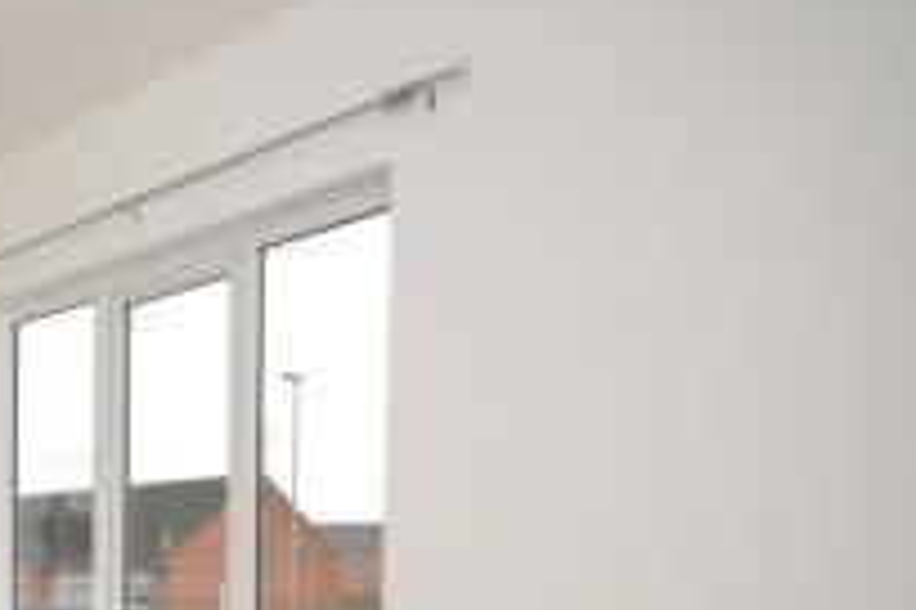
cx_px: -148
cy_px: 576
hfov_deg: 40.6
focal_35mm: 35
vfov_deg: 35.1
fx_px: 890
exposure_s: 1/160
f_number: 6.3
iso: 100
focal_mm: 10
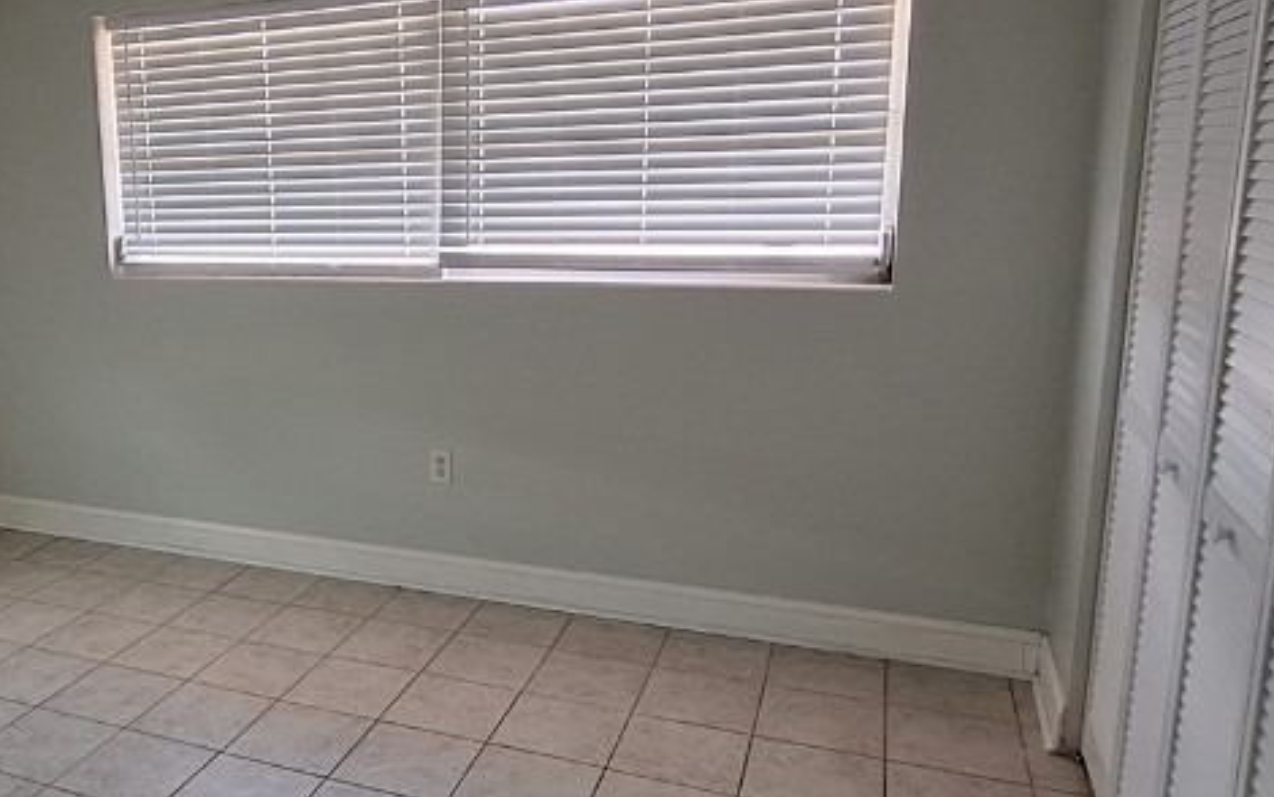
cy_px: 409
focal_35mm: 30
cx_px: 336
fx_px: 1042
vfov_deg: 41.9
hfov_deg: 59.9
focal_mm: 1.74
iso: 160
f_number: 2.2
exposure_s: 1/40
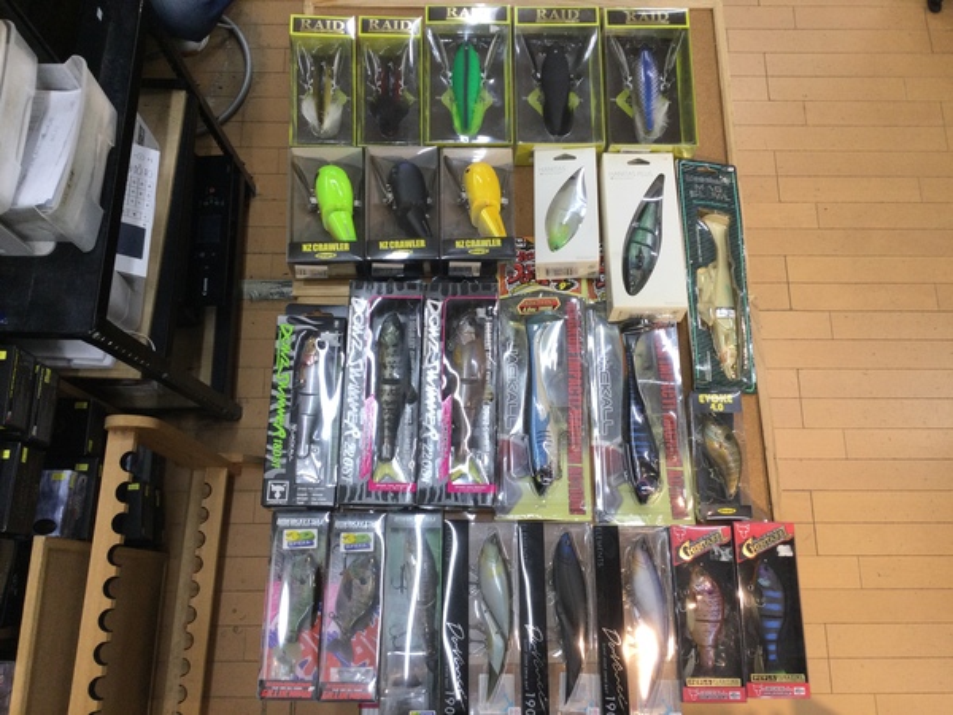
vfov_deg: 45.4
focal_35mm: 31
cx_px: 476
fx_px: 853
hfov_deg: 58.4
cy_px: 358
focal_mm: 3.3
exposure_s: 1/40
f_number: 2.4
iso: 25
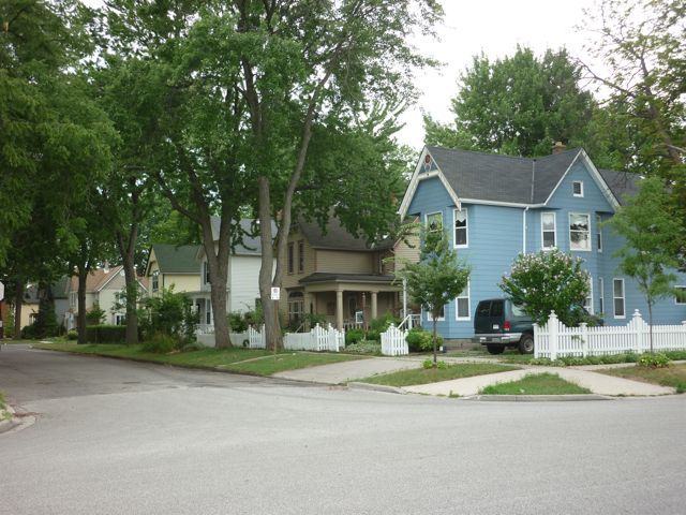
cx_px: 343
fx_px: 832
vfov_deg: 34.3
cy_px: 258
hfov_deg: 44.8
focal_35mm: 42
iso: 80
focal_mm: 6.9
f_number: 3
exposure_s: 1/250
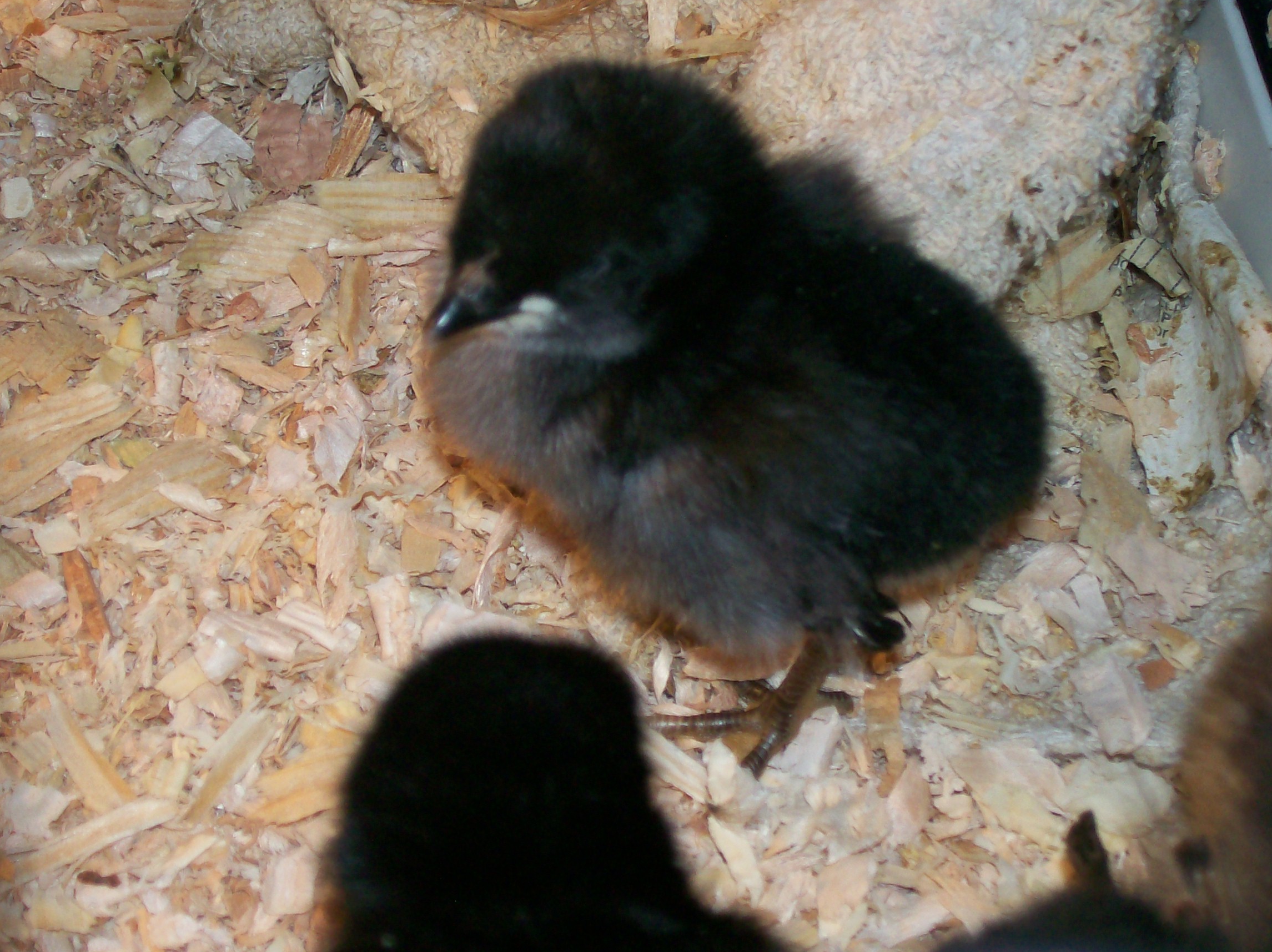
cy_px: 452
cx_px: 666
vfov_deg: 17.0
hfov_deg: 22.5
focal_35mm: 87
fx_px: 3195
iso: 80
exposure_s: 1/95.5
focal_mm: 11.6
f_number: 3.8
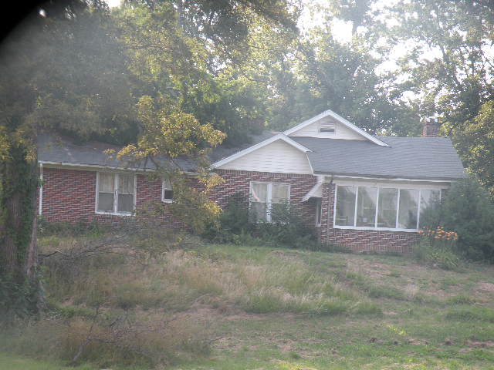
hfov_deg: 17.9
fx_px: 1570
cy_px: 185
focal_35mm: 110
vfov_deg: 13.5
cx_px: 247
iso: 64
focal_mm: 19.4
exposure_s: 1/97.6
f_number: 4
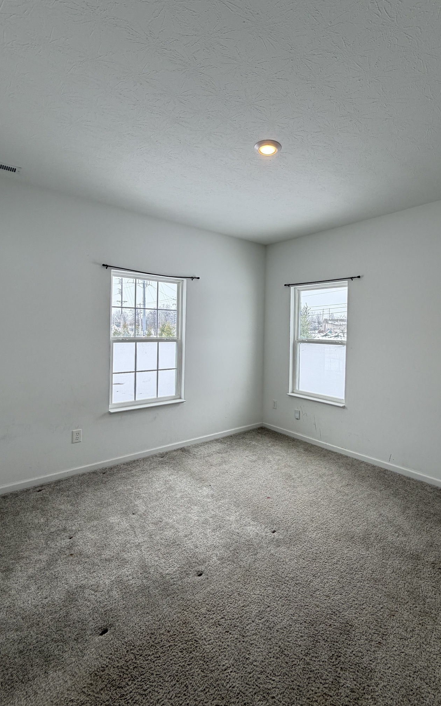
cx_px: 252
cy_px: 336
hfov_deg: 67.7
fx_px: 327
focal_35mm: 17
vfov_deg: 94.3
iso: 64
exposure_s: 1/120
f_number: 2.2
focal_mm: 2.22
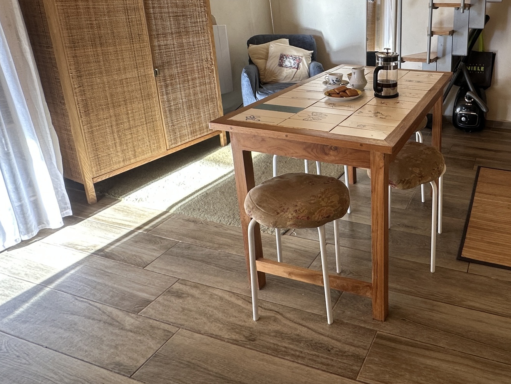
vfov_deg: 49.5
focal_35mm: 27
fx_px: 399
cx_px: 412
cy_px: 101
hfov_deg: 59.9
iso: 100
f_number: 2.2
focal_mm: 2.22
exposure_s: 1/99
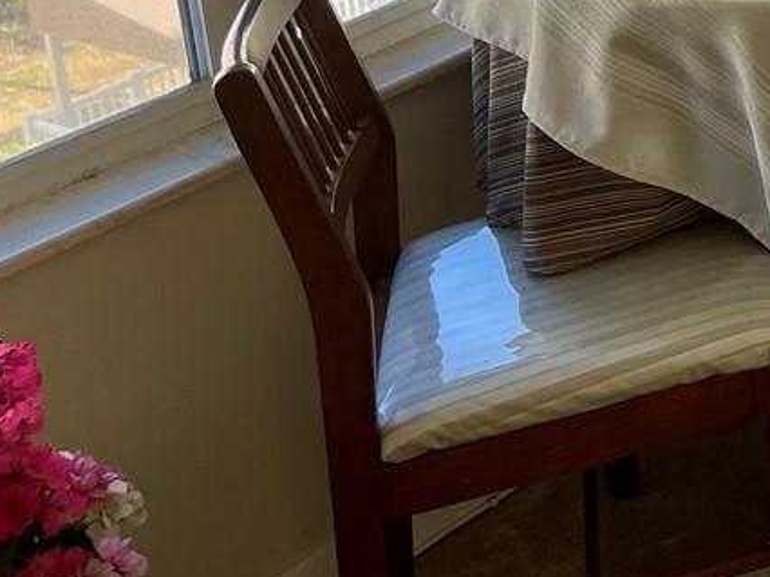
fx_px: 2090
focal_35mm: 94
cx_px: 1395
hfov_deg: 17.1
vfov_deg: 14.2
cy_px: -411
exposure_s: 1/464
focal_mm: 5.1
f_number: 1.6
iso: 32
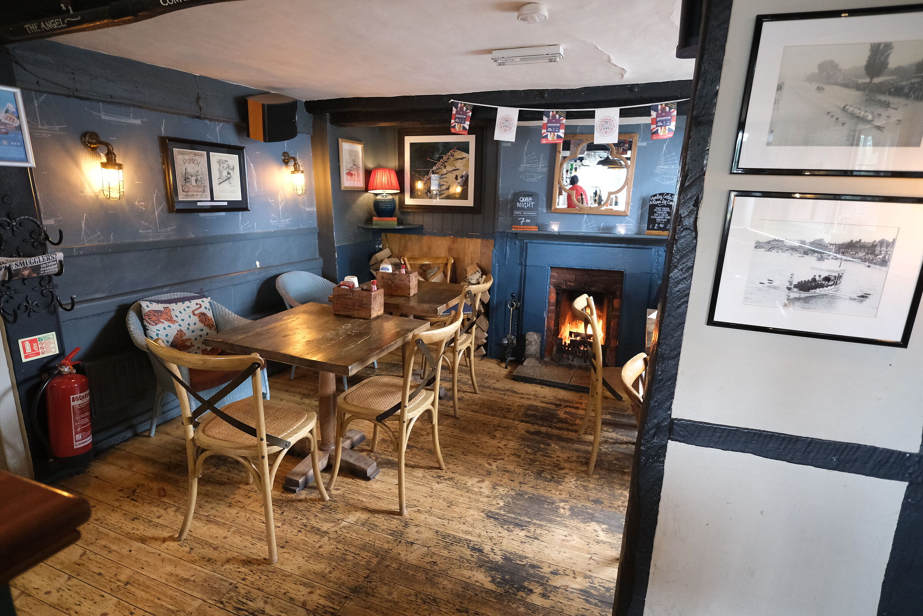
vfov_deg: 67.4
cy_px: 308
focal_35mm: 18
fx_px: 461
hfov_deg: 90.0
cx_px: 462
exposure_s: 1/100
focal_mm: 12
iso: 2500
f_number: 2.8
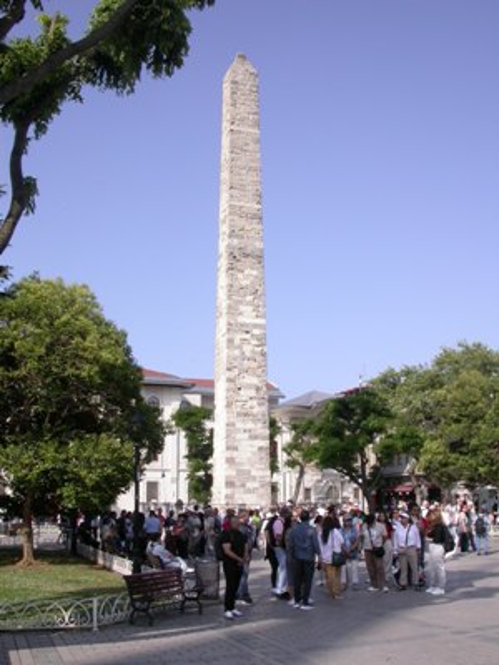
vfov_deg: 49.0
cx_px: 250
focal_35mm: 38
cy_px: 332
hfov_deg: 37.7
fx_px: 730
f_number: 7.5
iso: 100
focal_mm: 7.85
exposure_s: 1/250
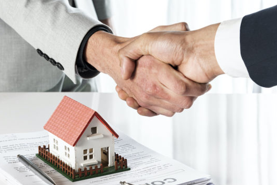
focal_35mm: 106
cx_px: 121
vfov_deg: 12.9
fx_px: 816
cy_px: 115
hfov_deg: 19.2
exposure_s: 1/60
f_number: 10
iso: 320
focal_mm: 85
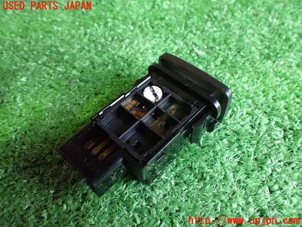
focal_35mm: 30
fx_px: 262
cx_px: 151
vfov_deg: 46.8
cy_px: 114
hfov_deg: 60.0
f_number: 2.3
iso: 1600
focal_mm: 5.4
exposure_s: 1/25
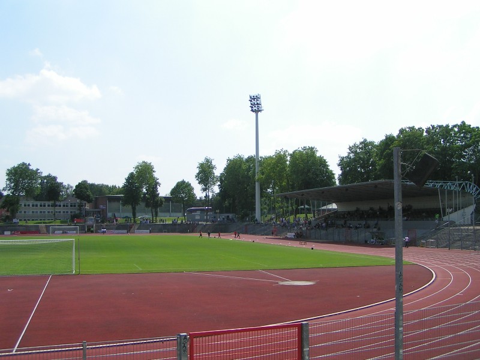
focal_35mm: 38
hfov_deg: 49.0
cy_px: 180
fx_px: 527
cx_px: 240
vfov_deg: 37.7
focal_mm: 5.8
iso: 50
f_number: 4
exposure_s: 1/1000
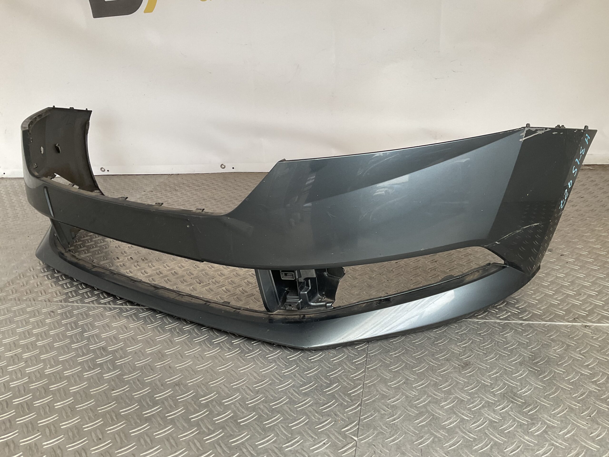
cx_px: 304
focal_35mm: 29
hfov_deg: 61.7
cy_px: 228
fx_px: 510
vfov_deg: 48.2
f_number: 1.8
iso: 50
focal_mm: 3
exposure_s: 1/50
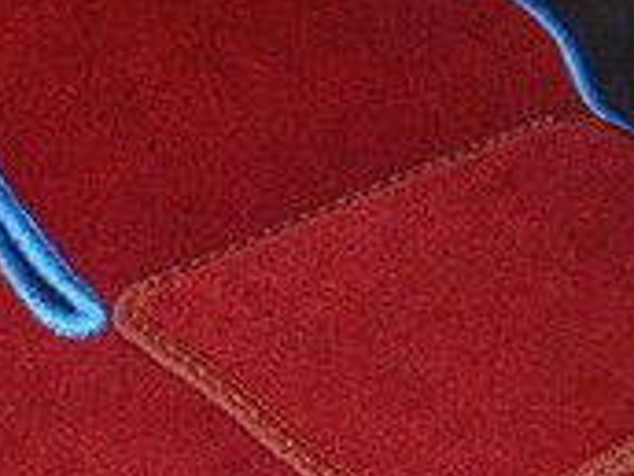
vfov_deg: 16.7
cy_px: 363
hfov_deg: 22.2
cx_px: 350
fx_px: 1612
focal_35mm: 88
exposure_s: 1/50
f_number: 2.7
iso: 160
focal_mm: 6
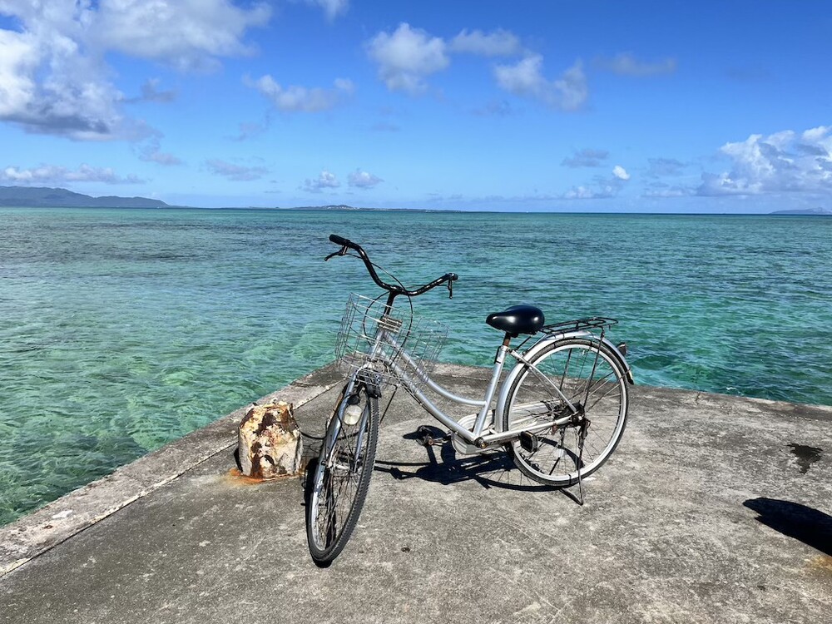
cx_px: 416
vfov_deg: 53.1
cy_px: 312
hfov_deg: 67.3
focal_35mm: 26
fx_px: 625
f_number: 1.6
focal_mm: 5.1
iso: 50
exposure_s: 1/4854
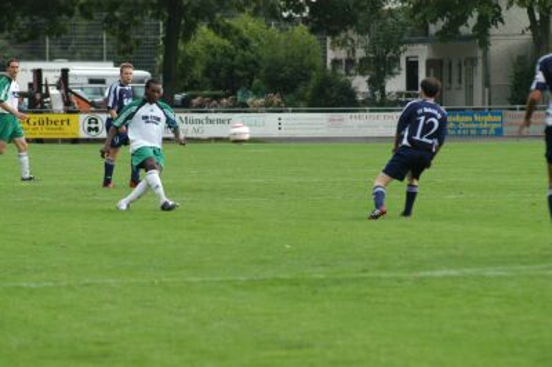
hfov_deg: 6.9
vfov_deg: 4.6
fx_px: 4596
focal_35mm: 300
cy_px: 184
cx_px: 276
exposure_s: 1/350
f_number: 5
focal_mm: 200
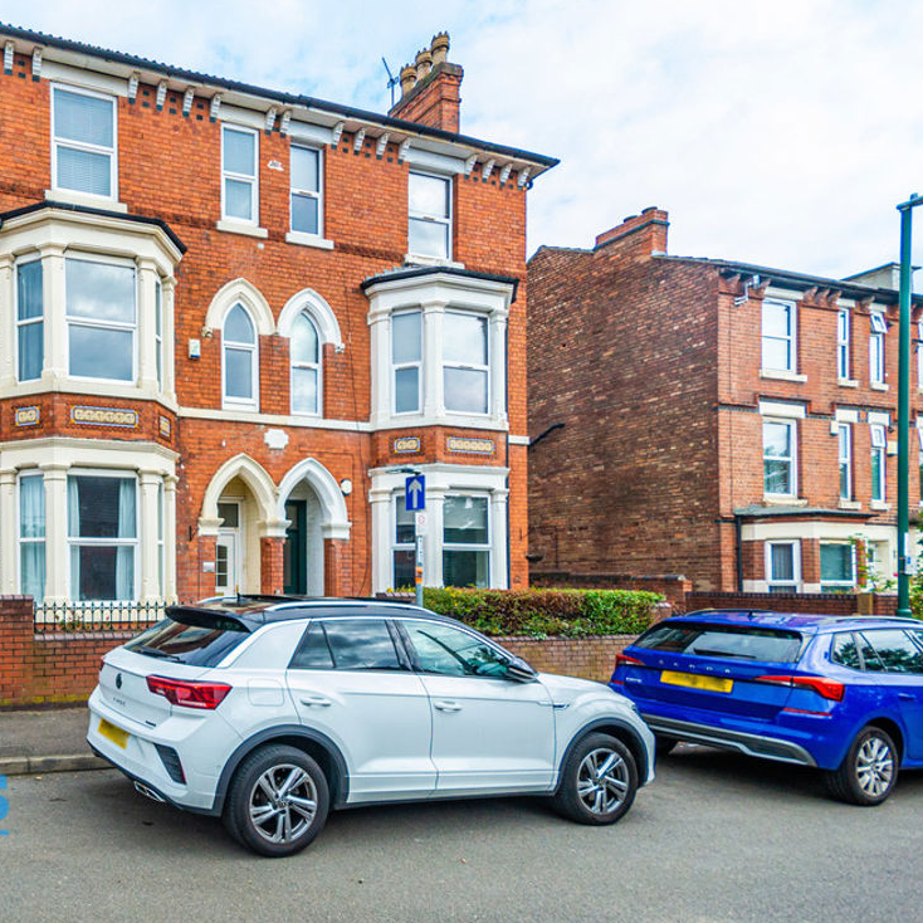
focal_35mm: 20
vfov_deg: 74.8
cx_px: 243
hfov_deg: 70.4
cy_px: 455
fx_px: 603
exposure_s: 1/500
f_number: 7.1
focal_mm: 10
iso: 400
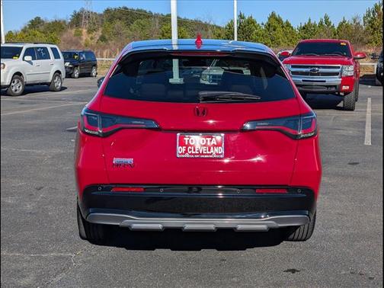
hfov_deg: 38.9
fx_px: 544
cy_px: 144
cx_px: 192
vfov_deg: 29.7
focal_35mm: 49
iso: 22
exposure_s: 1/3333
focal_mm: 6.9
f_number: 1.68
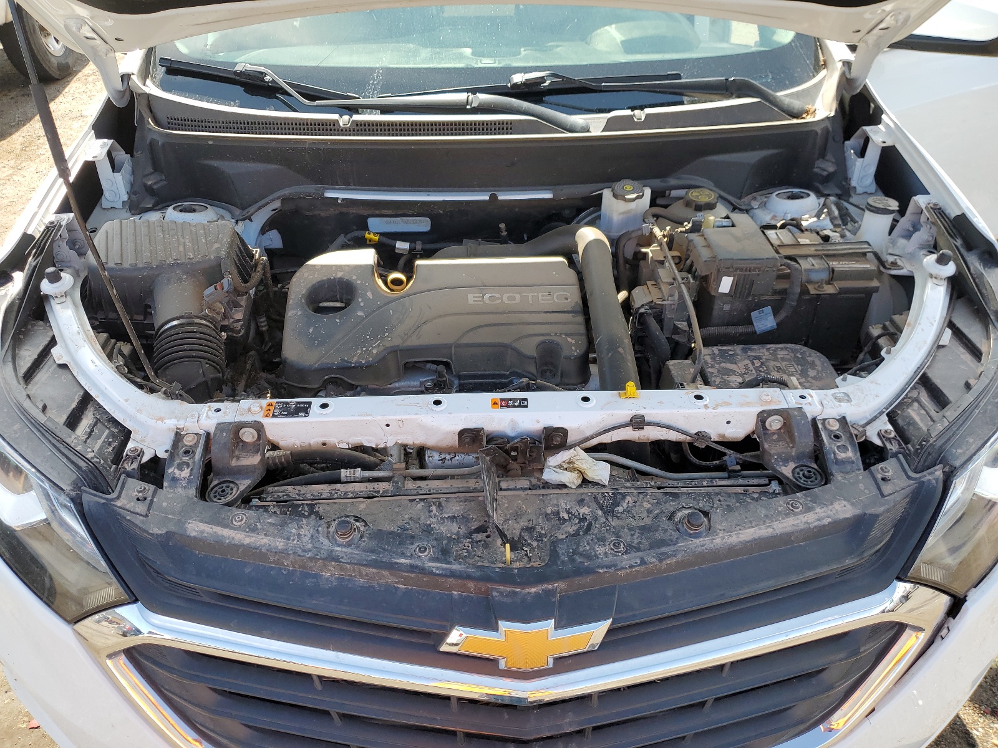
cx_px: 499
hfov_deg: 67.3
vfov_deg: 53.1
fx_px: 750
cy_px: 374
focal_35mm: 26
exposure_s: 1/588
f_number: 1.5
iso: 50
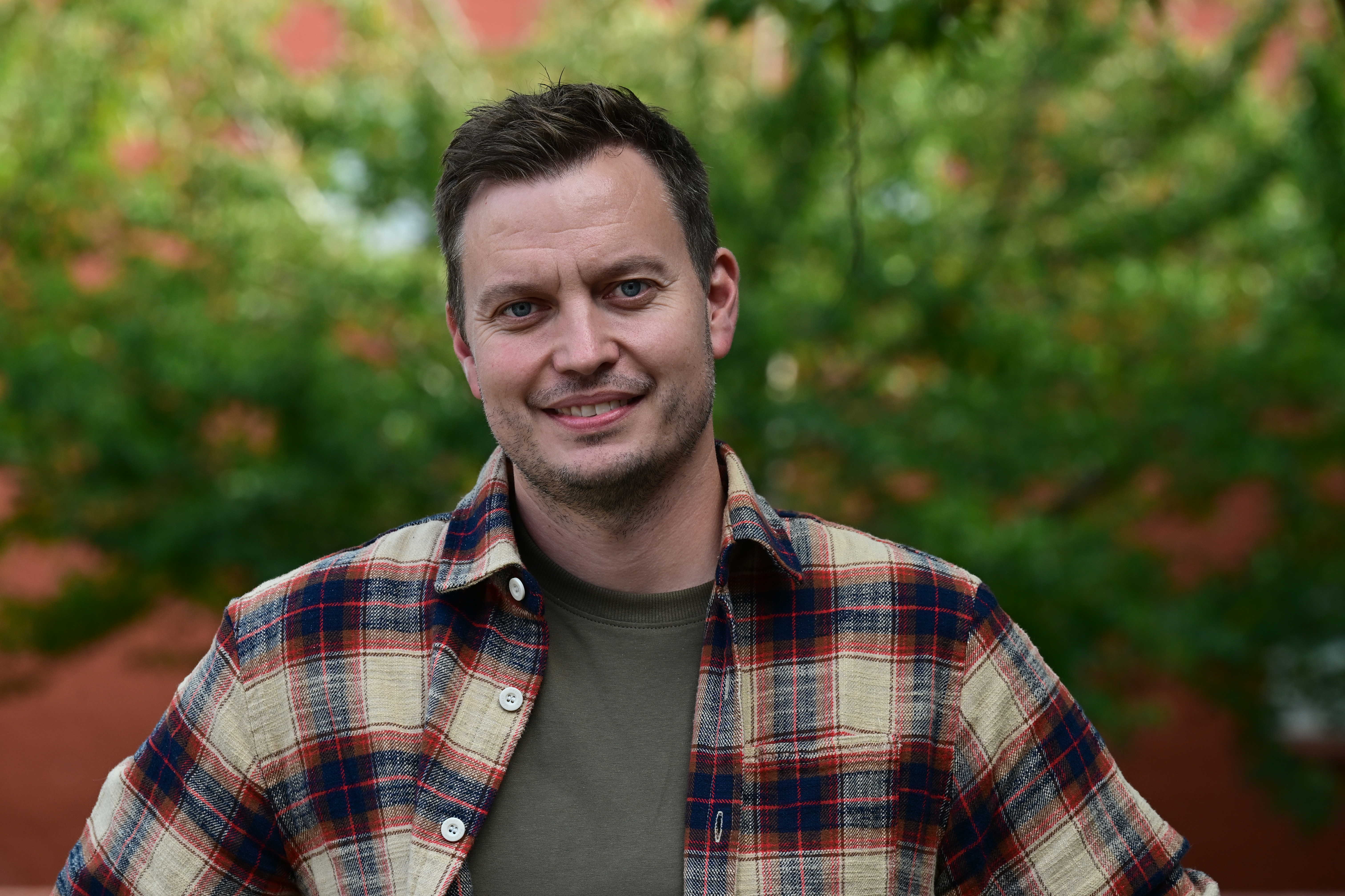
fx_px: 6351
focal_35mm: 170
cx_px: 672
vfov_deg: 8.1
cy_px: 448
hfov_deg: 12.1
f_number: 7.1
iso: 640
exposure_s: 1/250
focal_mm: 170
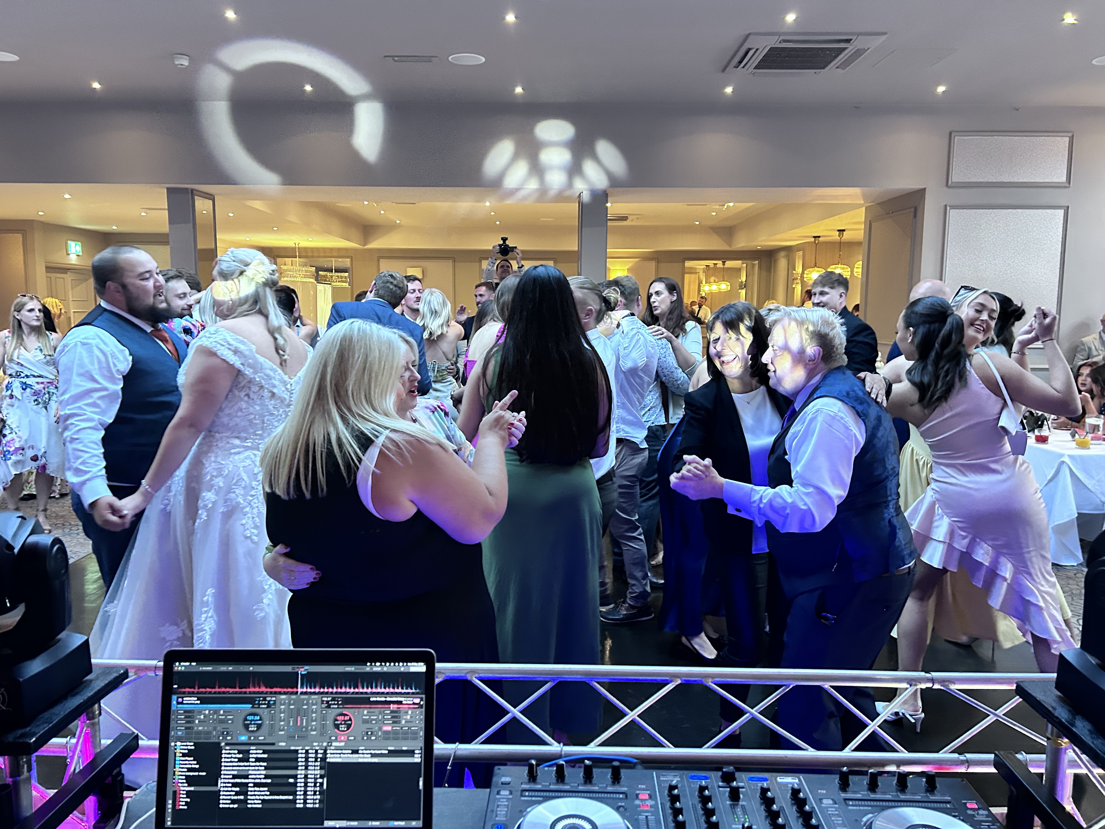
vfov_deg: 53.1
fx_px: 830
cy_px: 414
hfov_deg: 67.3
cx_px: 552
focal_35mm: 26
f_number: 1.5
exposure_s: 1/50
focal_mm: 5.7
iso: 400
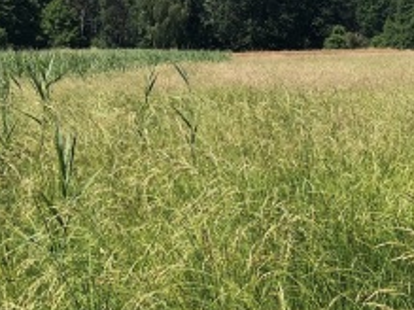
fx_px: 1040
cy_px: 161
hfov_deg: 22.3
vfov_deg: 17.0
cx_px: 316
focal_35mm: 87
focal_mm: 3.99
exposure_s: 1/1499
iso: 20
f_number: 1.8
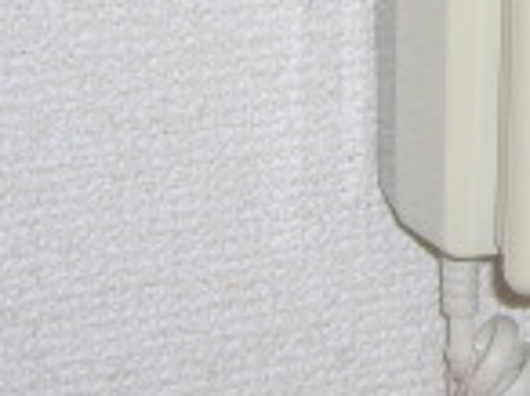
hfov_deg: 11.3
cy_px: -87
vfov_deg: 8.8
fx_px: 2553
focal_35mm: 167
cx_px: 810
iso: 100
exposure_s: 1/60
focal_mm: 7.9
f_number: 2.8
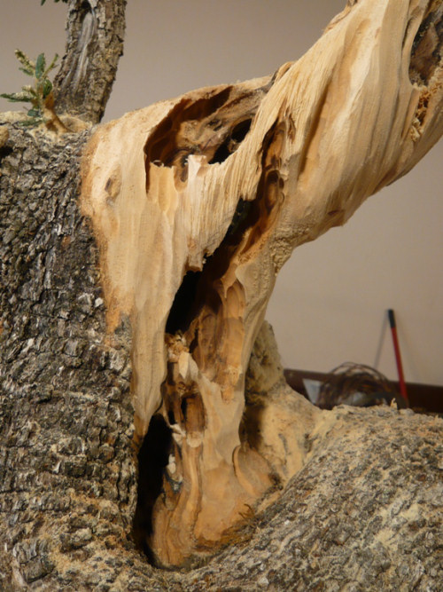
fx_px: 614
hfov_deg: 39.6
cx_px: 222
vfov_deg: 51.4
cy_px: 296
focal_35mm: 36
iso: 100
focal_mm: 4.9
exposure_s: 1/80
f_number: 2.9
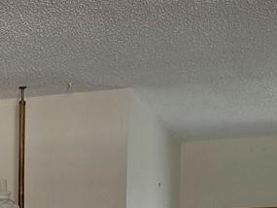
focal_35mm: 129
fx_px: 1033
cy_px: 418
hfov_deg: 14.5
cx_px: -101
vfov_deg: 10.5
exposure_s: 1/120
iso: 100
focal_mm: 5.4
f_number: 1.8
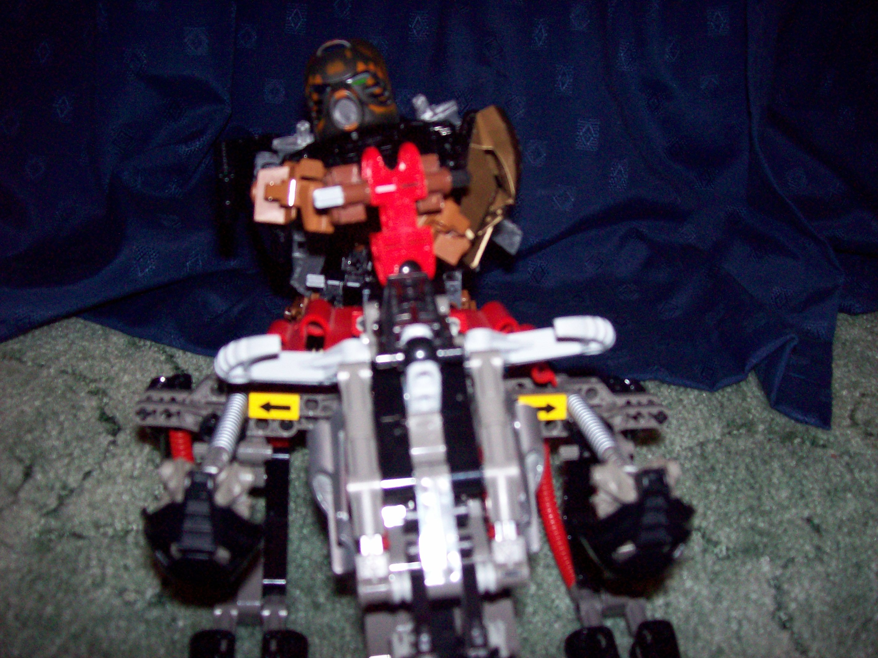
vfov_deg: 39.6
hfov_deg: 51.4
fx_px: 913
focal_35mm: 36
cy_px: 329
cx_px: 439
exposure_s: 1/64
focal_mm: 6
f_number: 2.7
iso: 140
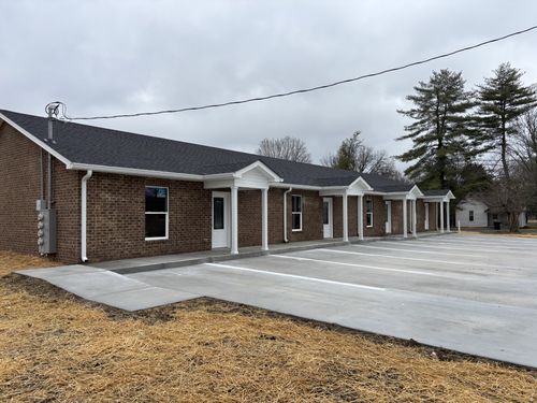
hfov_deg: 67.3
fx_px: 403
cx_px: 268
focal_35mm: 26
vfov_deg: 53.1
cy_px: 202
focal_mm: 5.96
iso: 50
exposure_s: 1/1590
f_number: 1.6
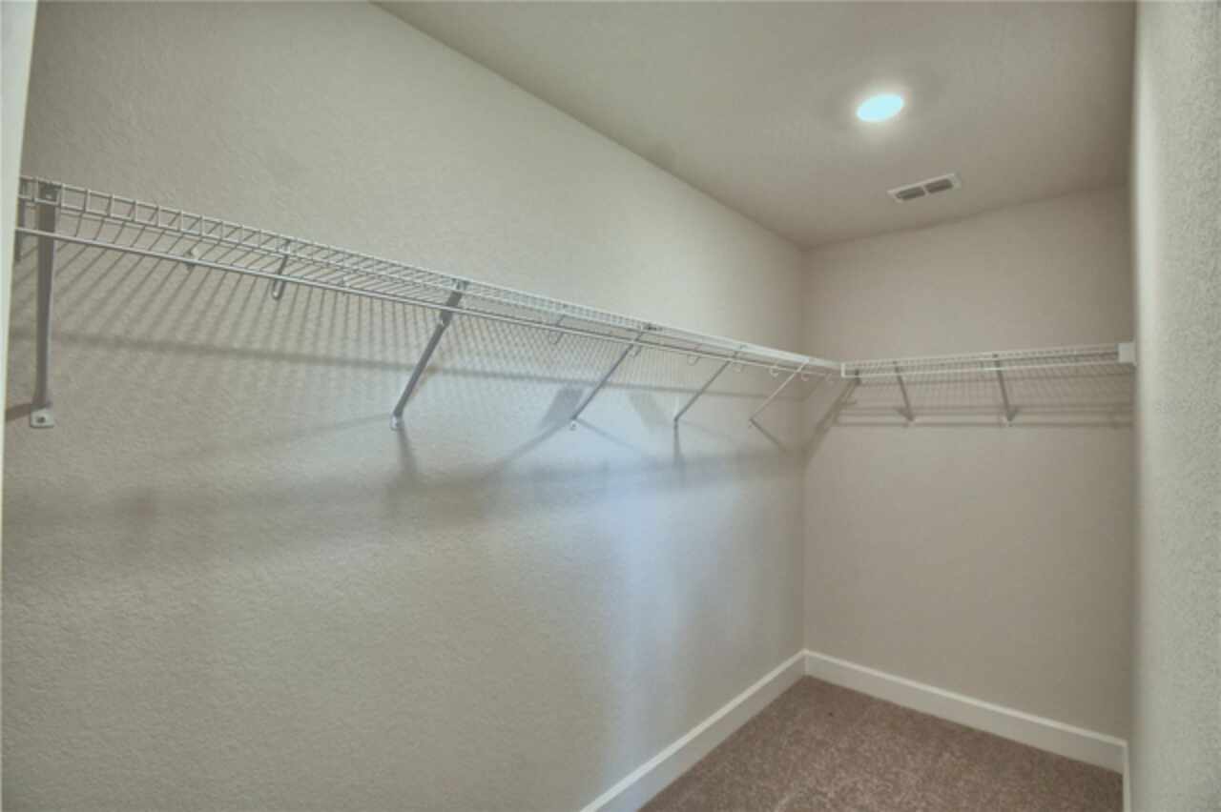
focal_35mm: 15
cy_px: 406
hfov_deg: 100.4
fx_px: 508
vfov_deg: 77.3
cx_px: 610
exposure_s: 1/80
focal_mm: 10
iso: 400
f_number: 4.5
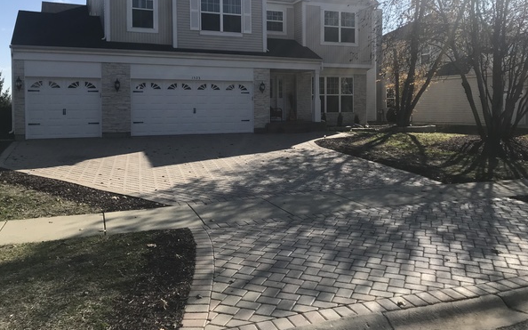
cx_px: 254
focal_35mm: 32
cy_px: 118
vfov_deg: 39.1
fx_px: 460
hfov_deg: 59.6
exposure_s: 1/2660
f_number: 1.8
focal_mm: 3.99
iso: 20
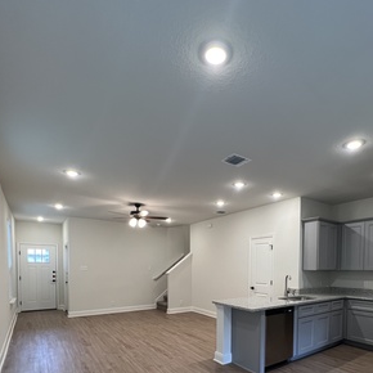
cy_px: 278
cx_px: 216
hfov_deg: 77.1
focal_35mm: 19
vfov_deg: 72.5
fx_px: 232
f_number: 1.8
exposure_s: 1/120
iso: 160
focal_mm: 1.57
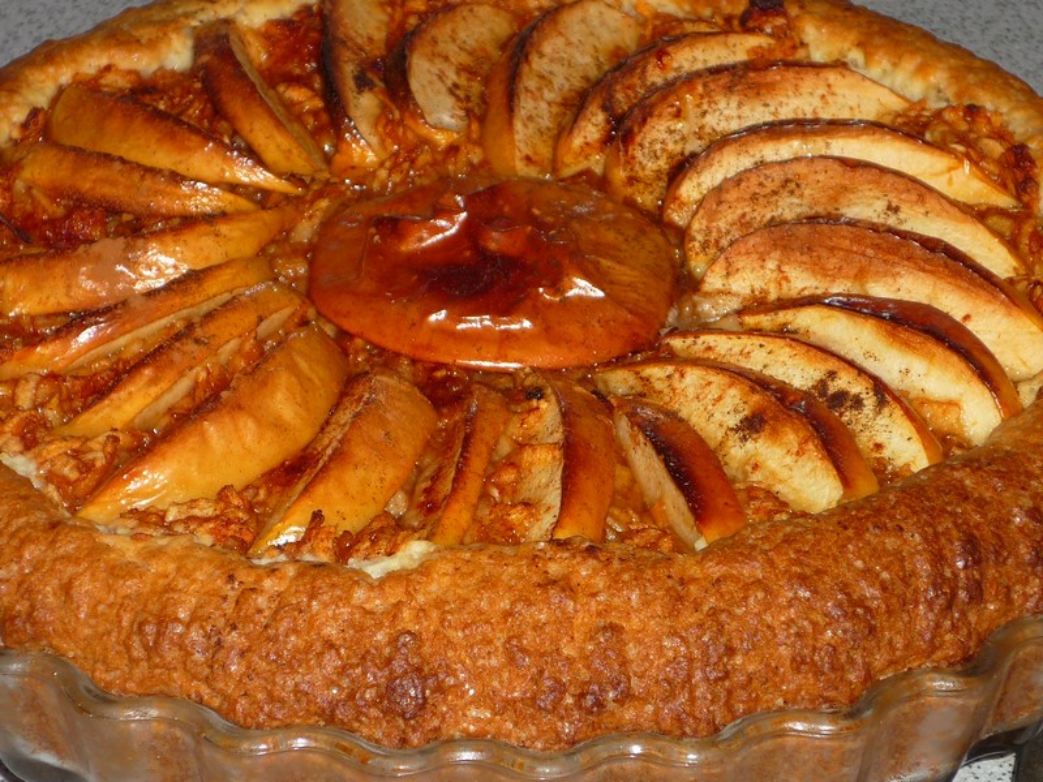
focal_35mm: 113
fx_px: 3405
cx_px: 522
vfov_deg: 13.1
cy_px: 391
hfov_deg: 17.4
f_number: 5.6
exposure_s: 1/50
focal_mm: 14.2
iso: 100
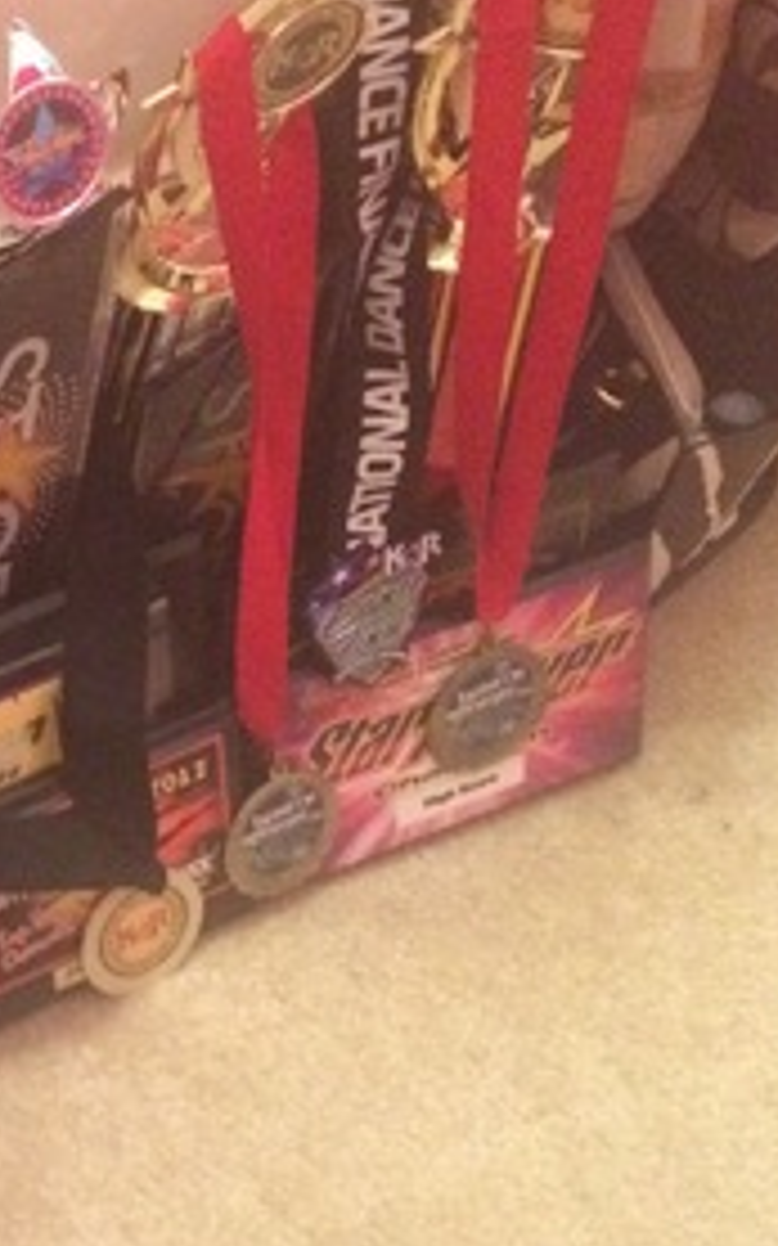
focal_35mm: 71
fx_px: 2410
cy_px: 787
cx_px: -540
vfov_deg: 28.9
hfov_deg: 16.0
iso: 500
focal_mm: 4.15
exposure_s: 1/15
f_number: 2.2
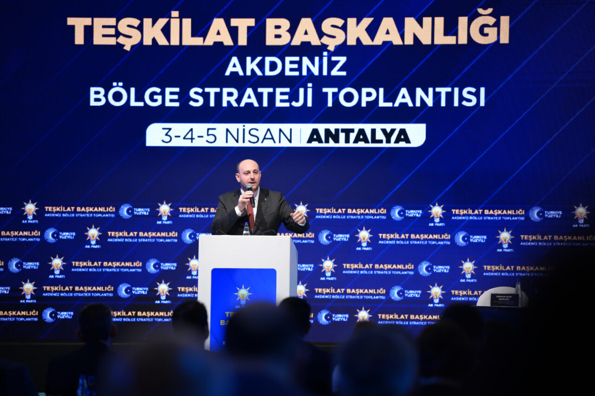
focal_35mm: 150
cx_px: 298
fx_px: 2479
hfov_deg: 13.7
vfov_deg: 9.1
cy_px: 198
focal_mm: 150
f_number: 2.8
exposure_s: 1/200
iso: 640
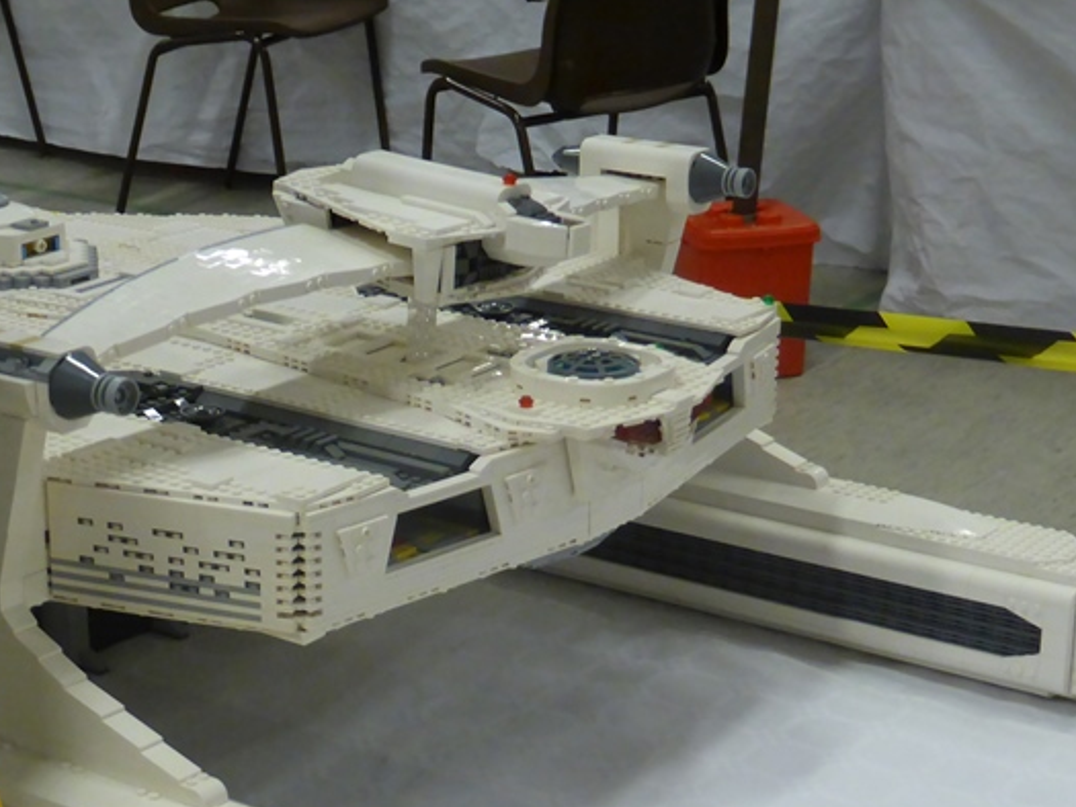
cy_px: 604
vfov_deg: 18.3
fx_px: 2487
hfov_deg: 24.4
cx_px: 432
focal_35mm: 80
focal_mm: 7.4
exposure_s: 1/30
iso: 400
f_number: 3.9
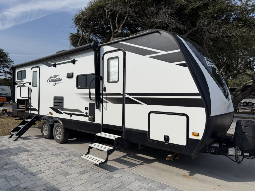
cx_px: 128
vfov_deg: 56.8
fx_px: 177
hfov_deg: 71.6
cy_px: 96
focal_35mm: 24
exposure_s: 1/11905
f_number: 1.78
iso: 80
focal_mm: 6.76
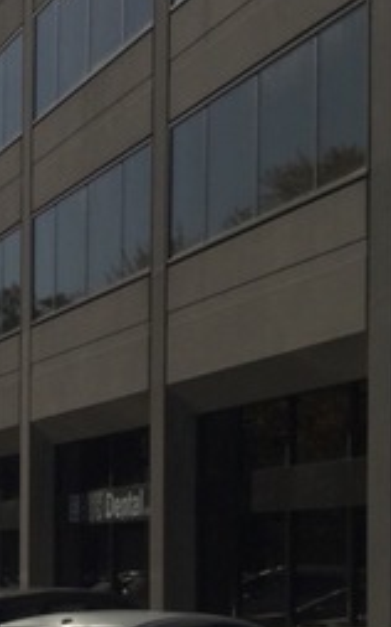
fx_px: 1774
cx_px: -228
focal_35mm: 104
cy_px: 543
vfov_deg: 19.7
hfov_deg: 11.9
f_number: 2.4
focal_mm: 3.3
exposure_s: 1/2551
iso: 25
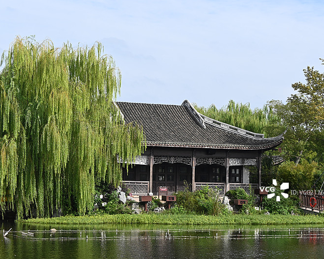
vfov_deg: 18.1
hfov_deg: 22.5
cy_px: 130
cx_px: 165
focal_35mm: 85
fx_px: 815
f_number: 6.3
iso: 100
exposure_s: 1/320
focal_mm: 50
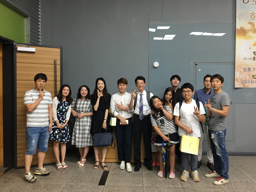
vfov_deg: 48.2
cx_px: 128
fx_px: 214
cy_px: 96
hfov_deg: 61.7
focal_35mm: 29
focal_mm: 4.15
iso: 32
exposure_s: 1/15
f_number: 2.2
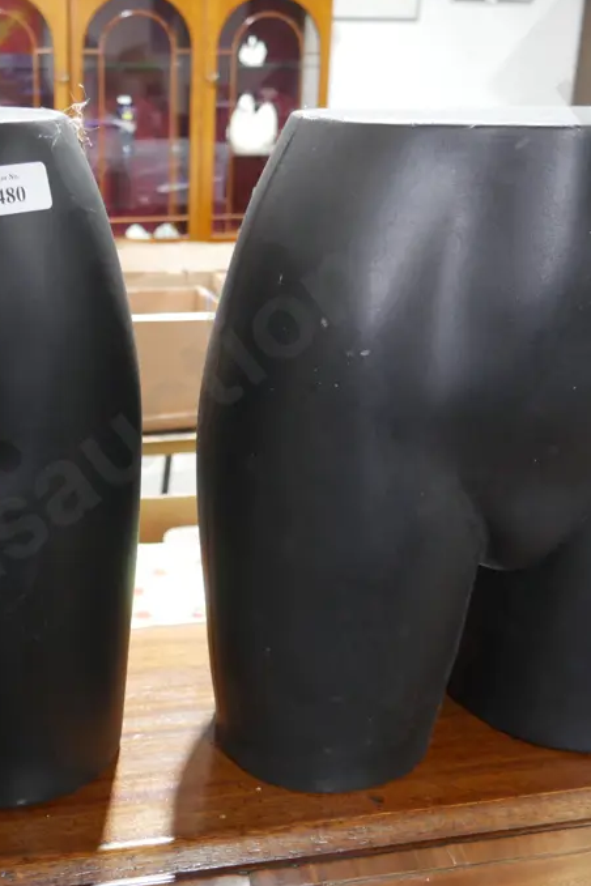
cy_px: 444
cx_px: 127
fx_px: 1083
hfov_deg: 29.9
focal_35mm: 44
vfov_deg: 44.5
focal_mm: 14
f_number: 3.5
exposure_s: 1/60
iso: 1250
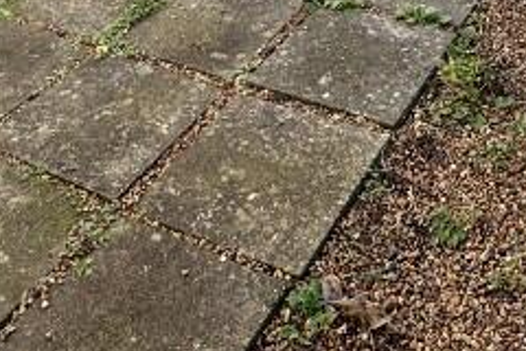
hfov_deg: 32.3
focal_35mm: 62
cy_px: -261
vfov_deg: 18.0
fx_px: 906
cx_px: 309
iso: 40
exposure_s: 1/132
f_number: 2.2
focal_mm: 2.22
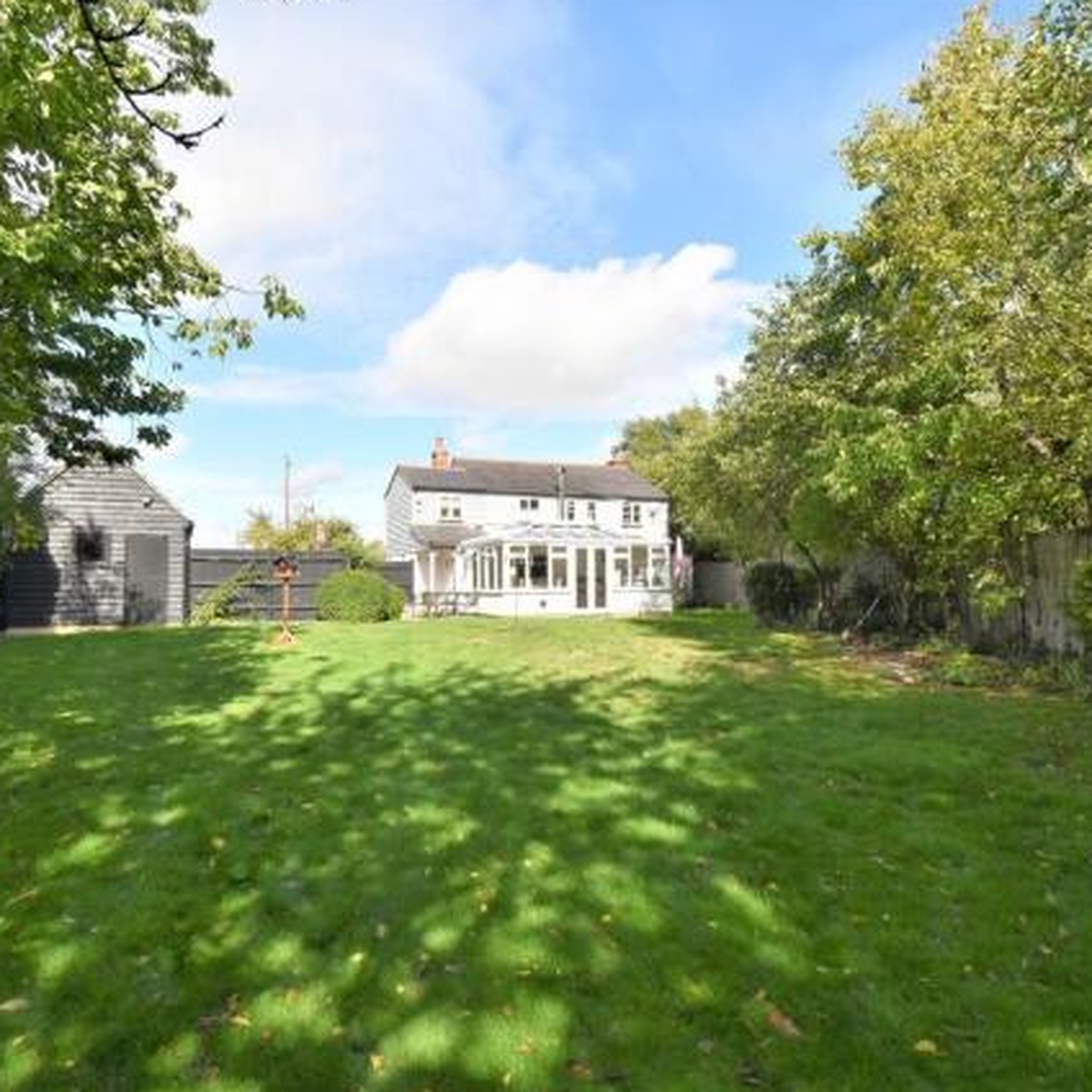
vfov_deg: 70.5
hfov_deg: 70.5
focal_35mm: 22
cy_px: 547
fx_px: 773
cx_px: 527
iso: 100
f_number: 9
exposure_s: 1/200
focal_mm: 11
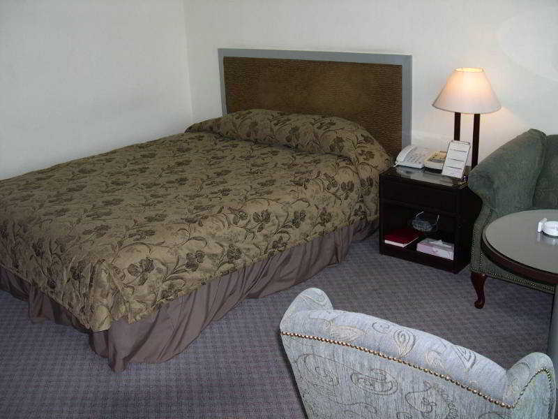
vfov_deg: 37.7
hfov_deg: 49.0
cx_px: 279
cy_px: 210
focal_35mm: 38
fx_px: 613
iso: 115
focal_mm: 8
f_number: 2.8
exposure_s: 1/60
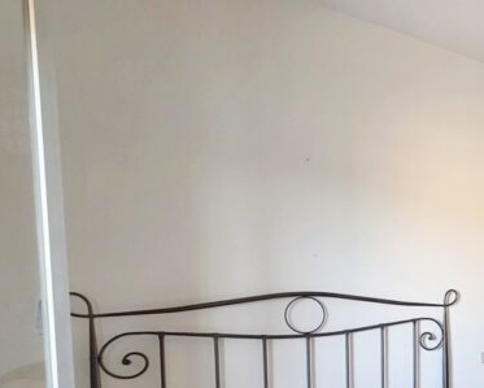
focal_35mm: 34
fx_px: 487
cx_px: 596
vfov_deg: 41.2
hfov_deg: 37.8
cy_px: 321
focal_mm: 2.2
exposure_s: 1/100
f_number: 1.9
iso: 200
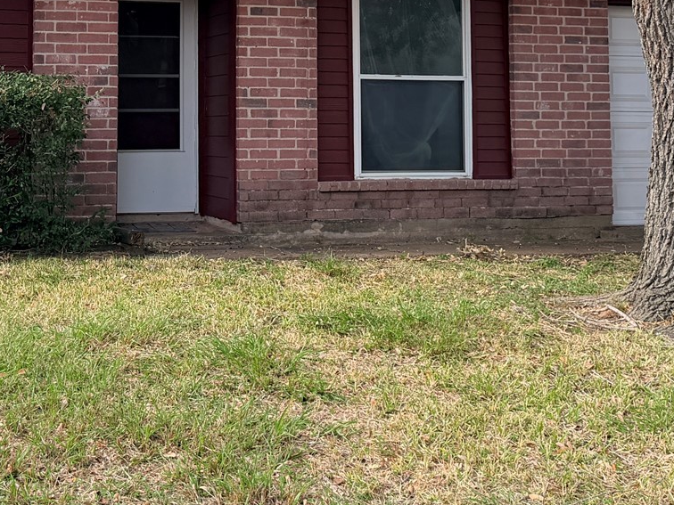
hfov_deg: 29.6
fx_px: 1266
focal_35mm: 65
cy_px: 8
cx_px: 210
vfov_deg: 21.8
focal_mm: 6.76
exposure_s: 1/1361
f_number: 1.78
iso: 100
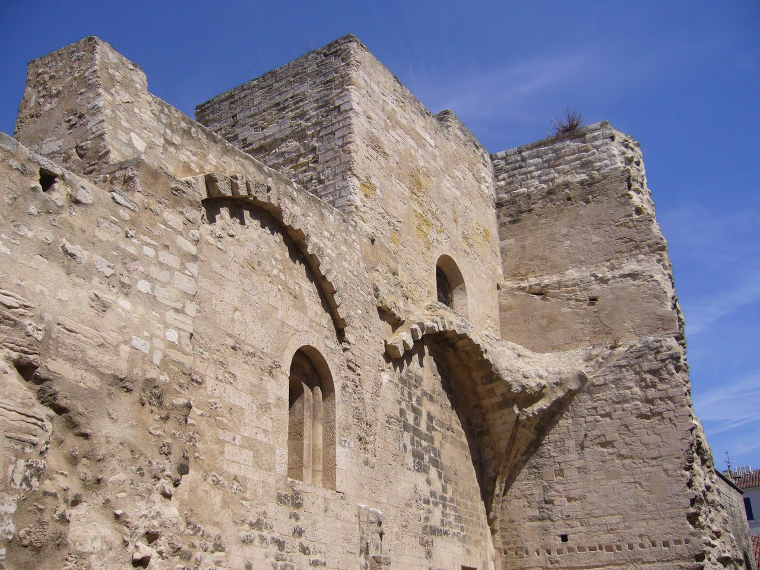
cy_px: 285
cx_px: 380
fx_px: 768
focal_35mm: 35
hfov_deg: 52.6
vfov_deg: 40.7
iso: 80
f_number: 5.6
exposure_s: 1/500
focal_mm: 5.8
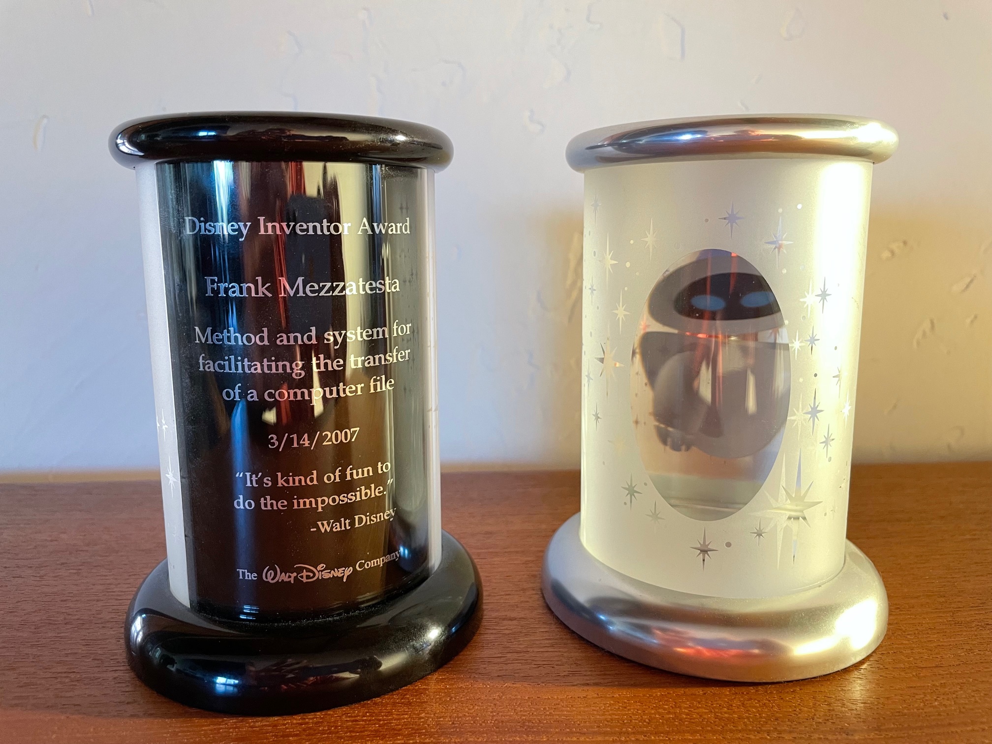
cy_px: 372
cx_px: 496
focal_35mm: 26
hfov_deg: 67.3
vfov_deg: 53.1
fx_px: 745
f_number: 1.6
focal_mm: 4.2
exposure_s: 1/76
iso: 125
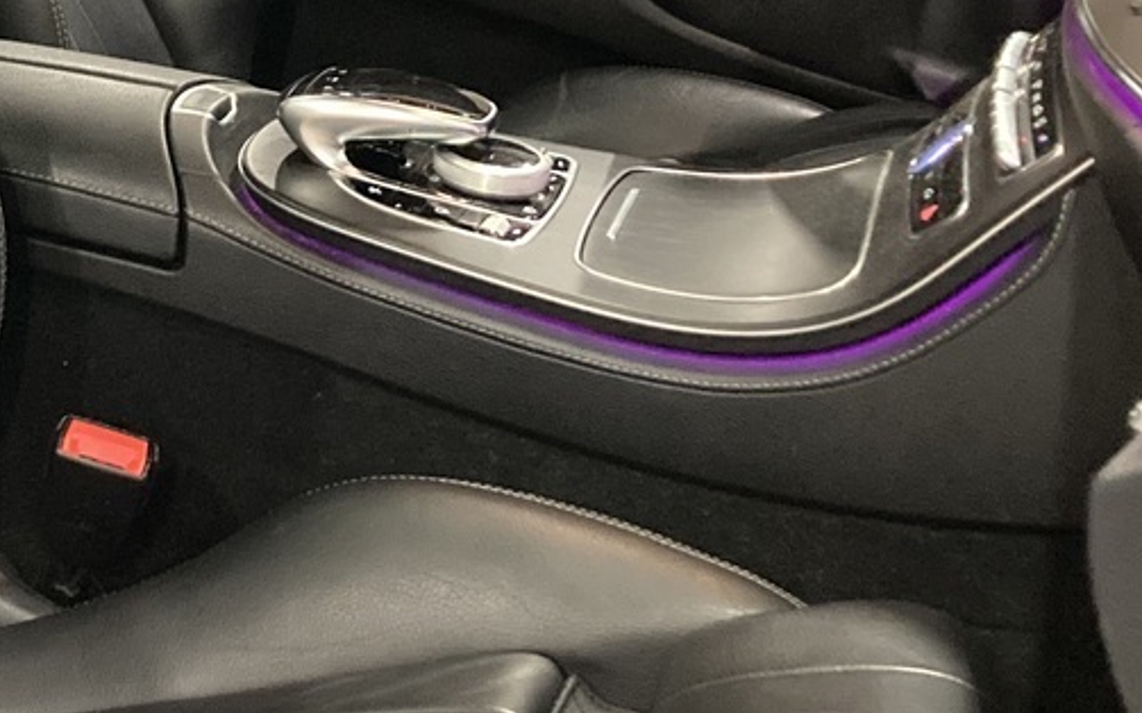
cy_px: 100
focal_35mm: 85
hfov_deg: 23.4
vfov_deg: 15.2
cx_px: 20
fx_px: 2645
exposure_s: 1/30
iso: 640
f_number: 1.8
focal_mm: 3.99
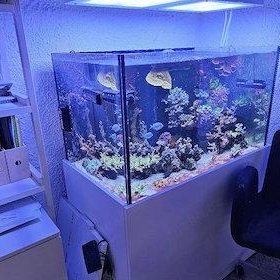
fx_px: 265
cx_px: 139
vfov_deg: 55.6
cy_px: 152
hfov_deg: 55.6
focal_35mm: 29
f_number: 1.7
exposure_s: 1/100
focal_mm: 6.3
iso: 160
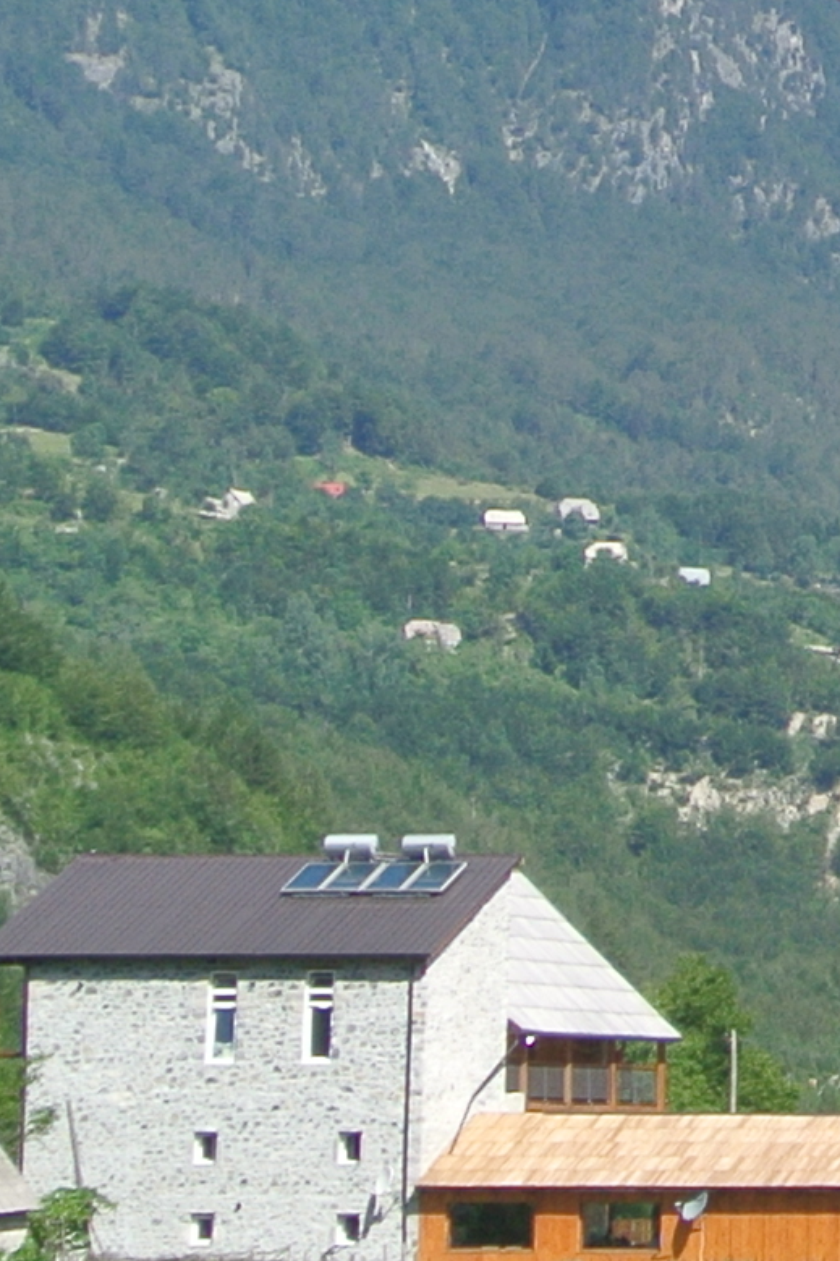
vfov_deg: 9.8
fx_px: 7318
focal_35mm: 209
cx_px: 2379
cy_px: 173
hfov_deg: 6.1
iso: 100
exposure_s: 1/640
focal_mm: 15.7
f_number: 4.5
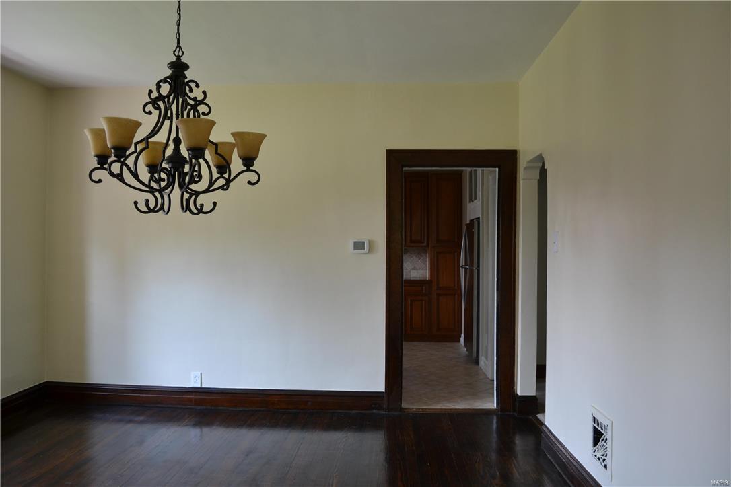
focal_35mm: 27
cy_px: 244
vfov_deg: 47.9
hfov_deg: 67.4
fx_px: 548
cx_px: 366
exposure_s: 1/60
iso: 400
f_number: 4
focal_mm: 18
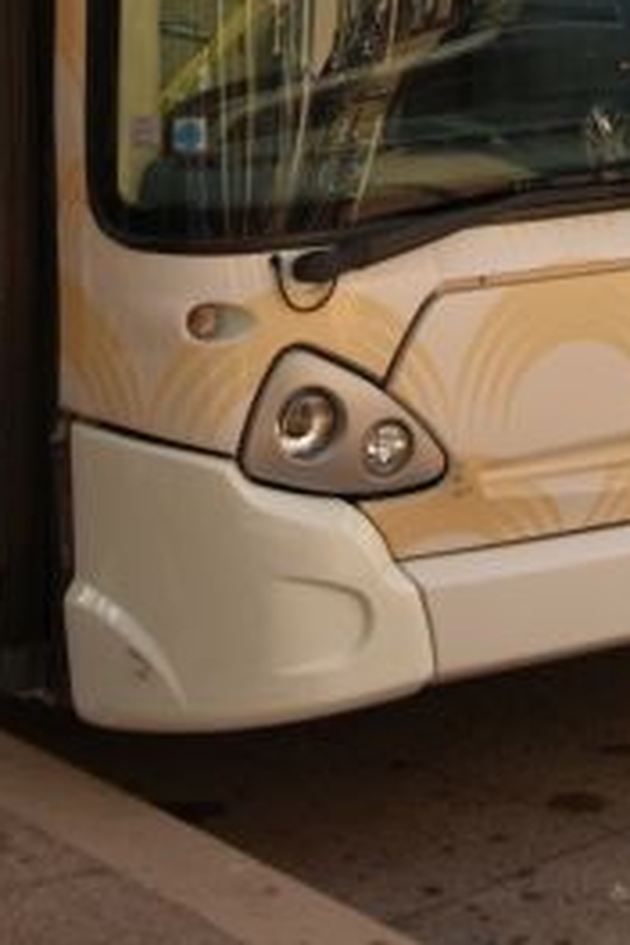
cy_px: -258
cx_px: 503
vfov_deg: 16.2
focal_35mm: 120
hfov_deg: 11.4
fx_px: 3150
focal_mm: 44
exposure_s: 1/250
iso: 100
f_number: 8
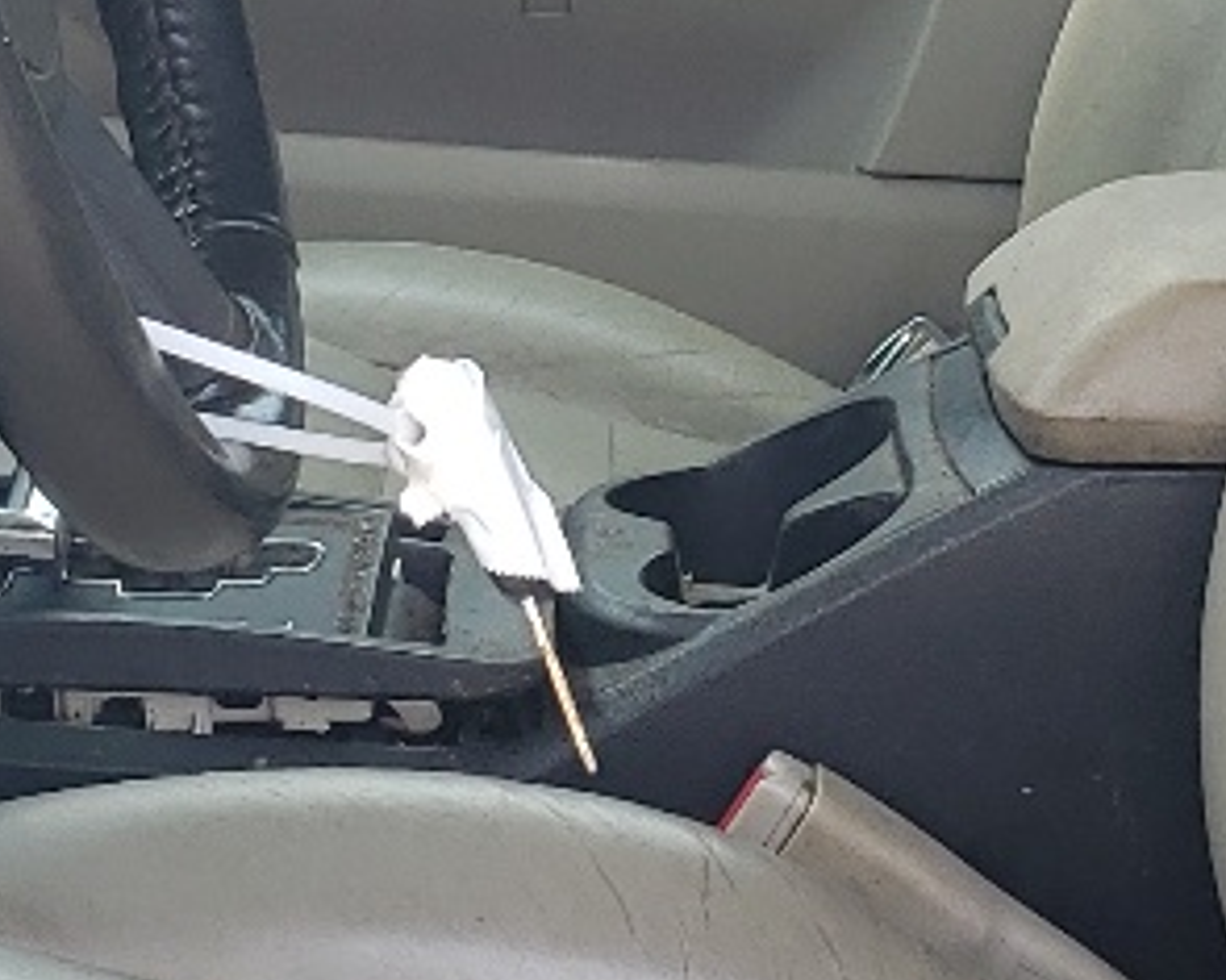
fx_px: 5006
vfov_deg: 11.2
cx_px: 776
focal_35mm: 138
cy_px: 279
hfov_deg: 13.9
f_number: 1.5
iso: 50
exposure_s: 1/500
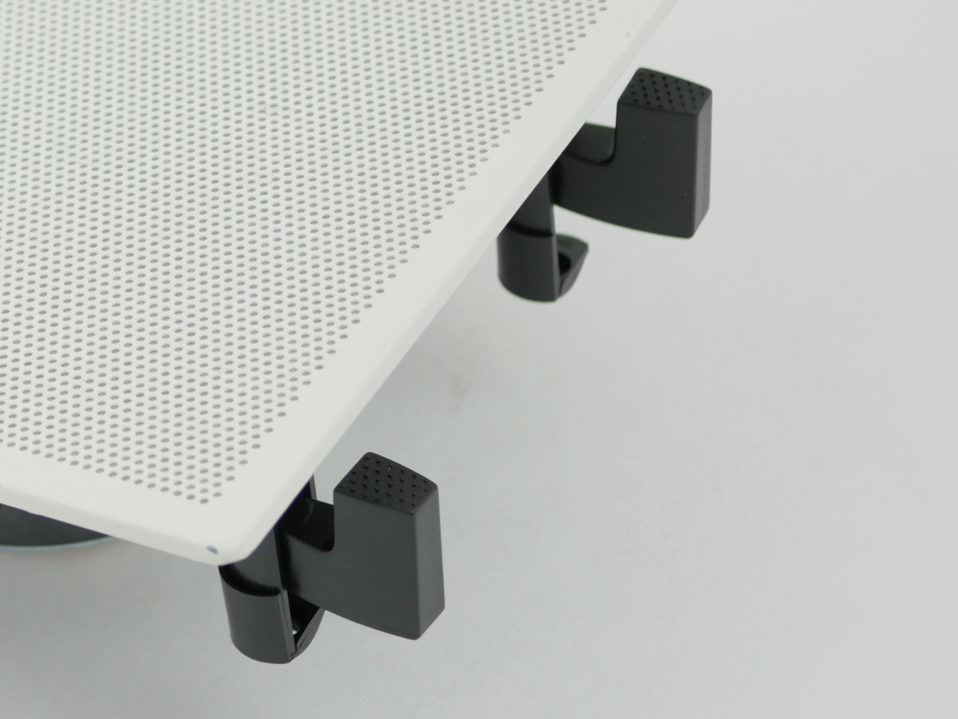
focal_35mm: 157
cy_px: 132
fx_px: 4347
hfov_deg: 12.3
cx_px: -213
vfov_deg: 9.4
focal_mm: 30
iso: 200
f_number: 3.5
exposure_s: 1/125
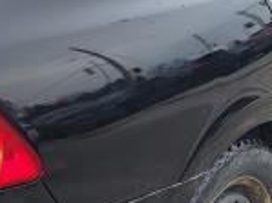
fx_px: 878
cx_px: 38
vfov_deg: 13.1
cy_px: 51
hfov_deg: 17.4
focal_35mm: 112
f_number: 1.8
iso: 40
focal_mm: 5.4
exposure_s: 1/306
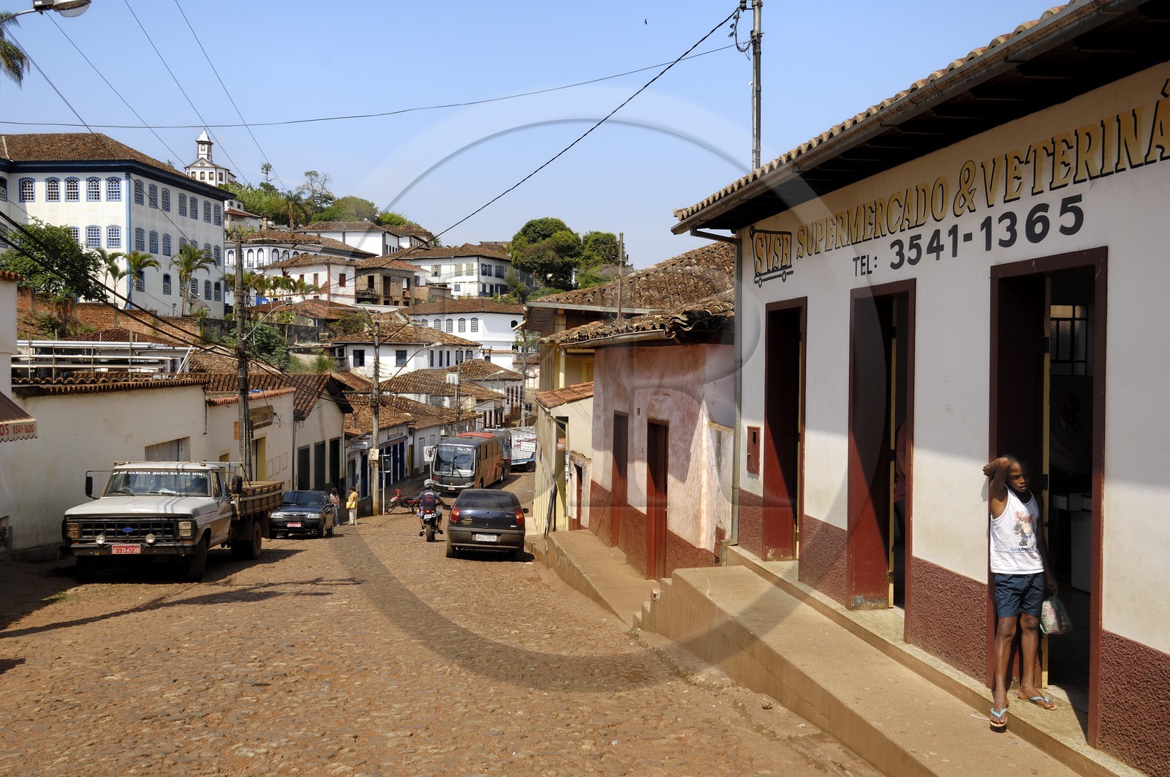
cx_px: 585
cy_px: 388
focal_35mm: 30
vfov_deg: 43.5
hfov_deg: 62.0
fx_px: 974
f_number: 8.5
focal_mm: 20
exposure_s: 1/160
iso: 100
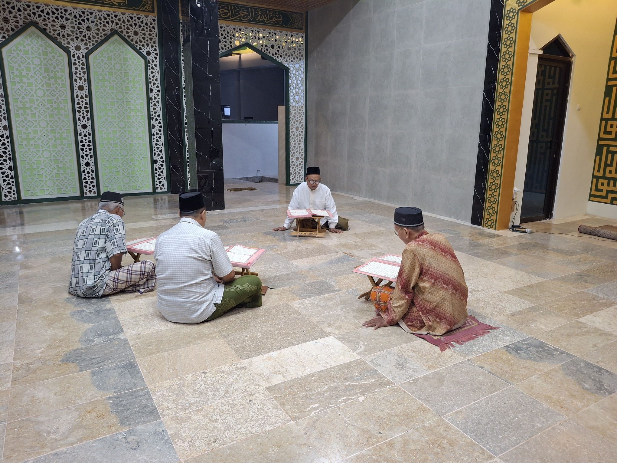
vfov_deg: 54.9
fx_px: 446
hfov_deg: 69.4
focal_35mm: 25
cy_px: 232
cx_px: 308
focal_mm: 4.69
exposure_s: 1/33
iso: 200
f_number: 1.8
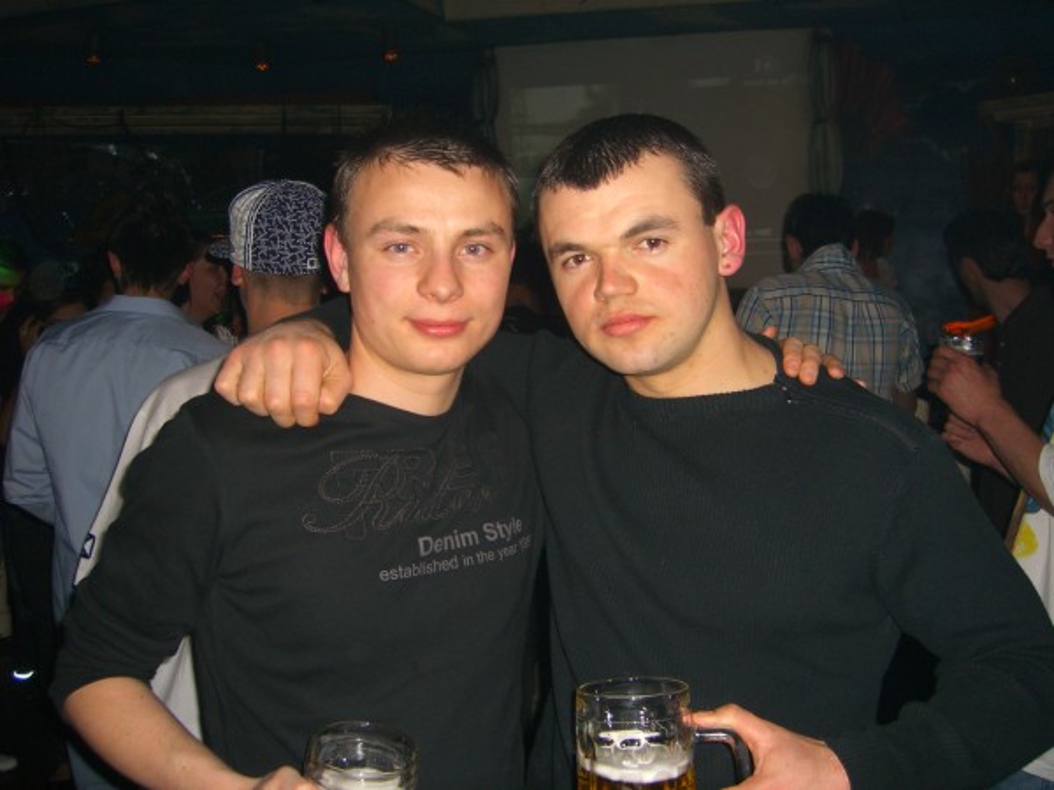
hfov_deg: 49.0
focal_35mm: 38
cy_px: 395
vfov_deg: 37.7
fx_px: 1157
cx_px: 527
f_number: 2.8
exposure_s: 1/60
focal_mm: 7.9
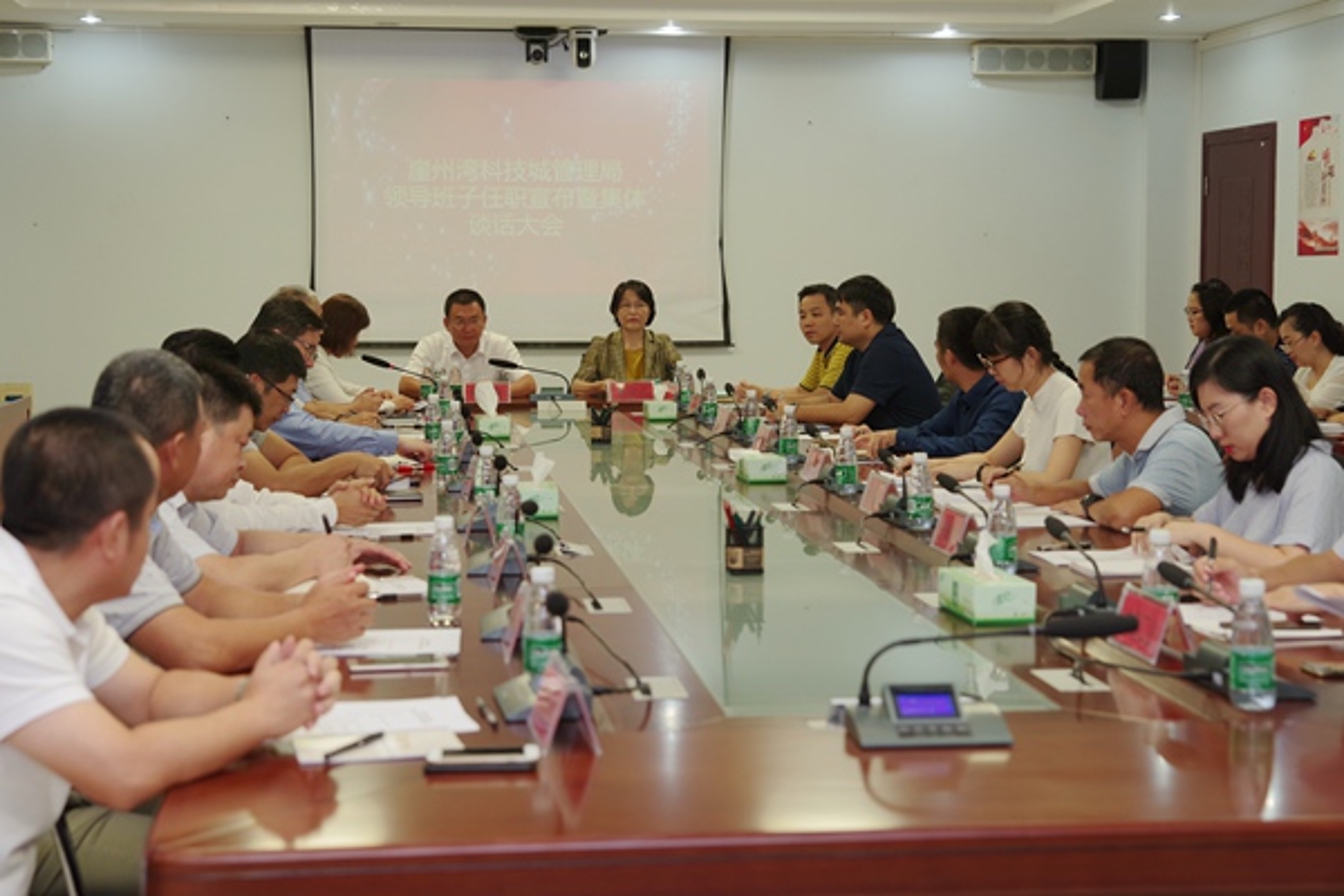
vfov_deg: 27.0
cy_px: 448
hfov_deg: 39.6
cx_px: 672
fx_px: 1867
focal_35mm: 50
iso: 400
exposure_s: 1/50
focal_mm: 50
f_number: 3.2
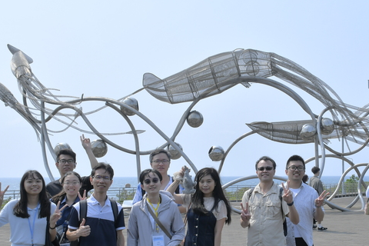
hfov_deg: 35.8
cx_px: 250
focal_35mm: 55
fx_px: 564
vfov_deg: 24.5
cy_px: 171
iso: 160
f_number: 11
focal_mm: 22
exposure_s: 1/320
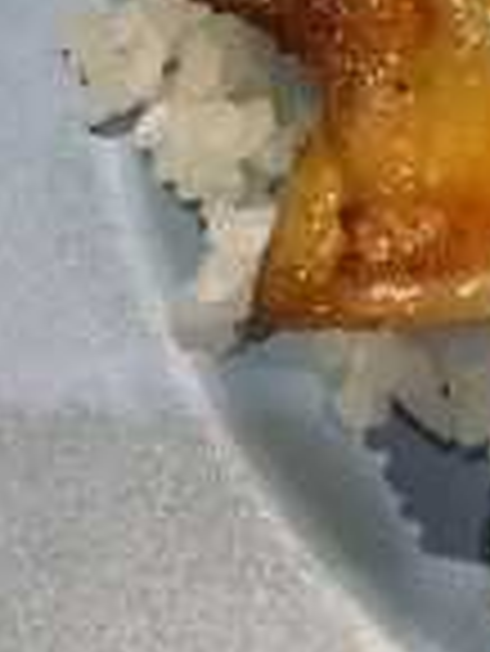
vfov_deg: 15.0
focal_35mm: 120
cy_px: -364
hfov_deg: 11.6
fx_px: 2262
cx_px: 850
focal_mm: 4.15
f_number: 2.2
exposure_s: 1/30
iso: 64
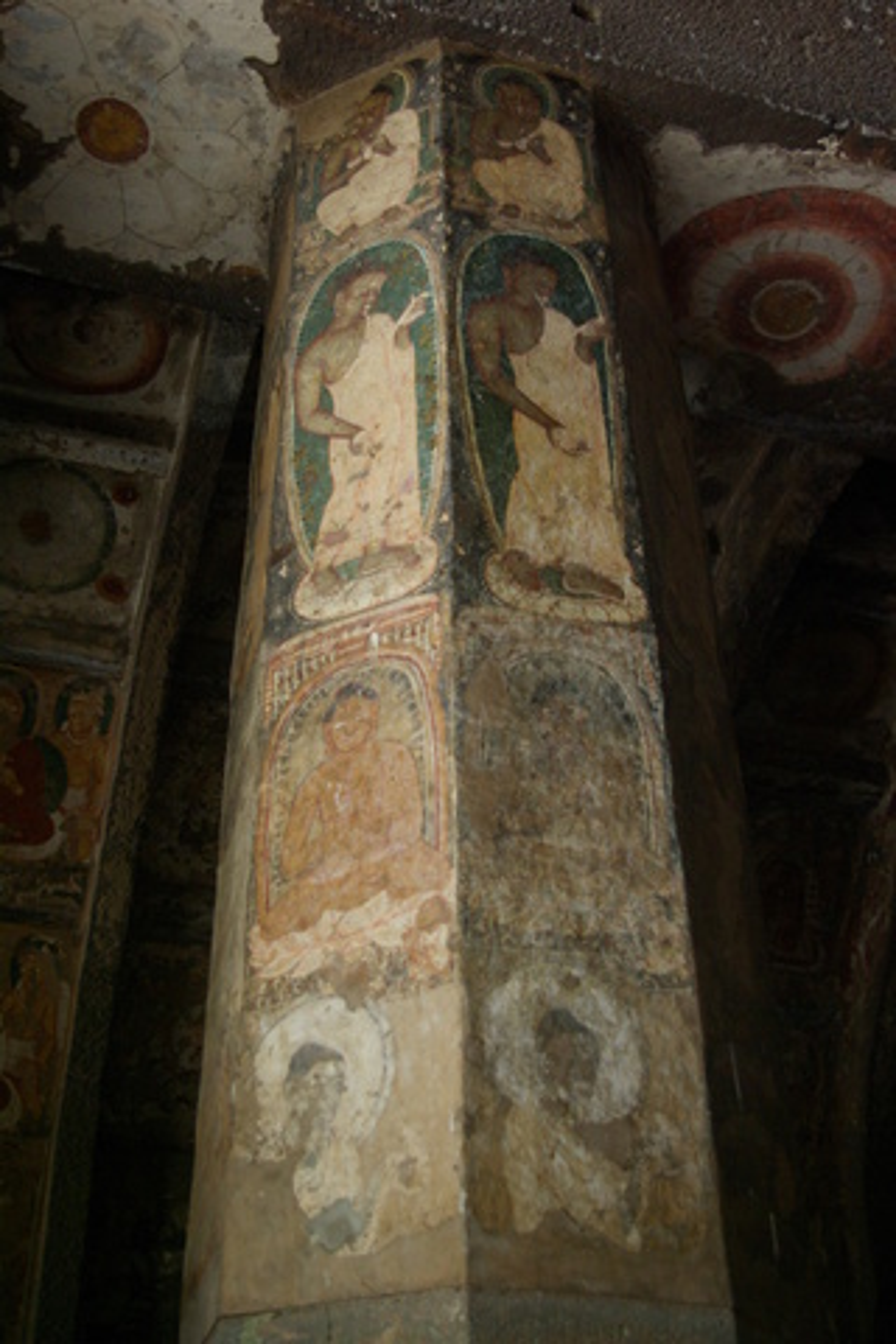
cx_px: 448
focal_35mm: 46
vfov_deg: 42.3
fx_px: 1736
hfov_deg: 28.9
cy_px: 672
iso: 800
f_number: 4
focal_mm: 31
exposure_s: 1/45
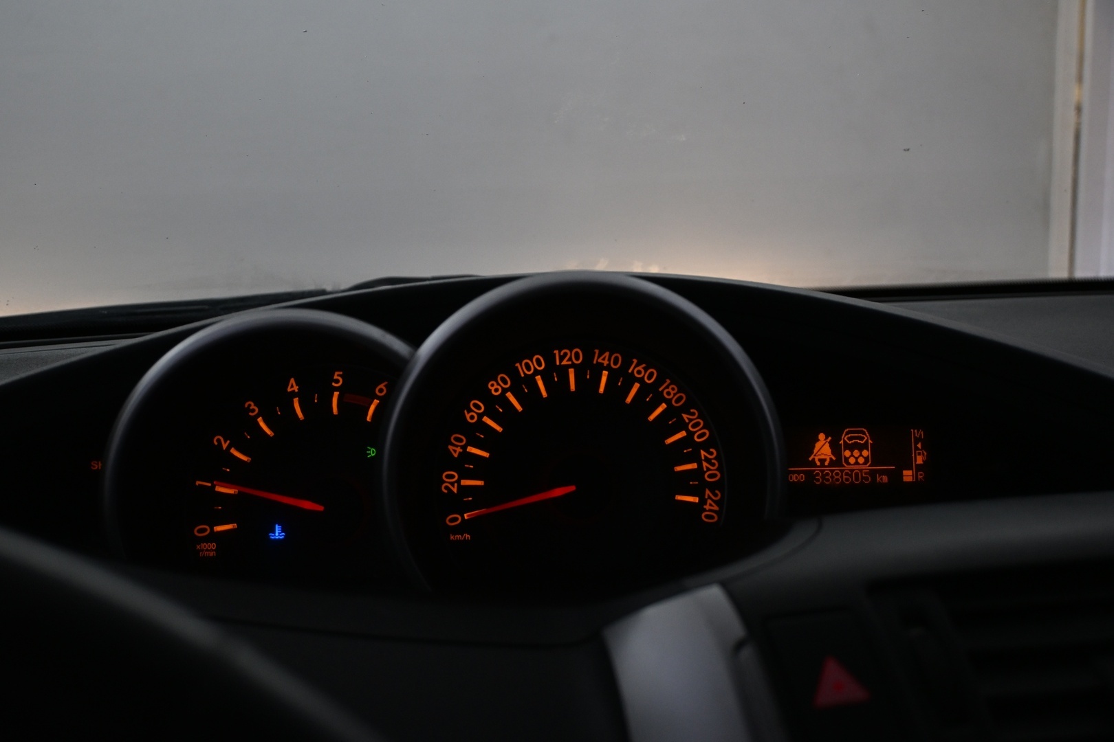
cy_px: 371
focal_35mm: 47
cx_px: 557
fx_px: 1462
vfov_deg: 28.5
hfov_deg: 41.7
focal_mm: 31.5
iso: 900
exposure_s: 1/125
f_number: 5
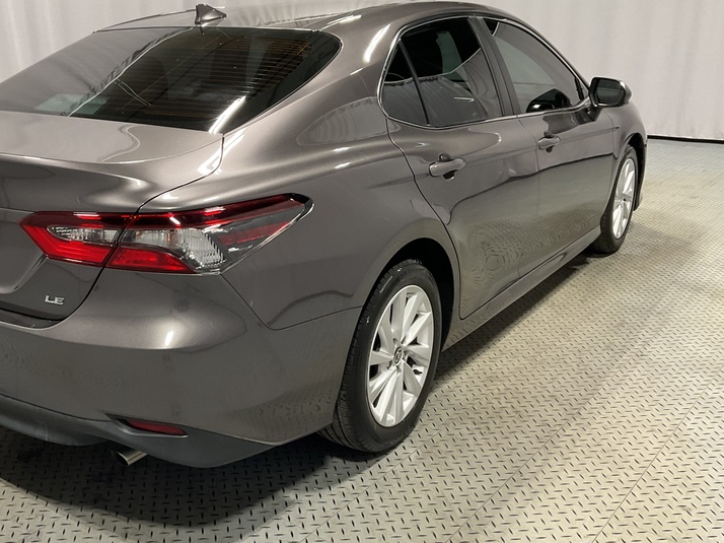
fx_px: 815
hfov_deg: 47.1
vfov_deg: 36.8
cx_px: 238
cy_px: 266
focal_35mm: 39
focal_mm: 3
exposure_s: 1/50
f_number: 1.8
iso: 64
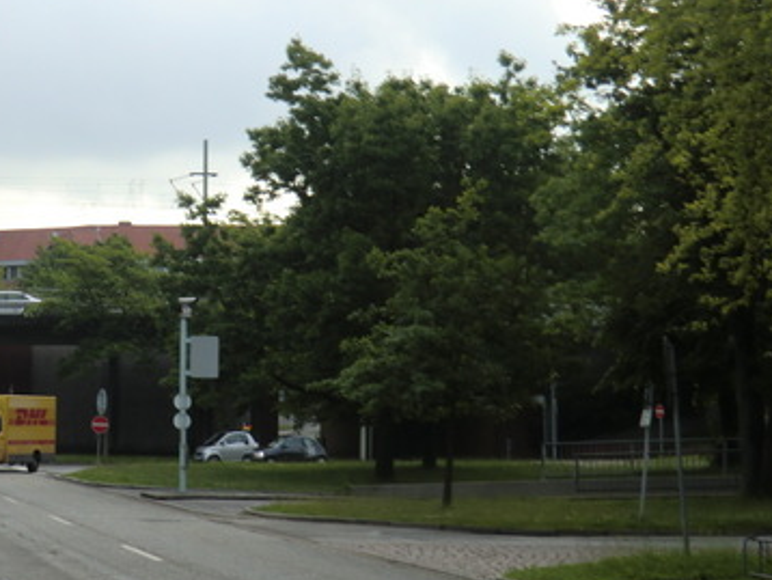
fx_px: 1875
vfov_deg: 17.6
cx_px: 183
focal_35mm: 84
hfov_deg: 23.0
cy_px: 280
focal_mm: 8.4
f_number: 4
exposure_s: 1/250
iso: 64
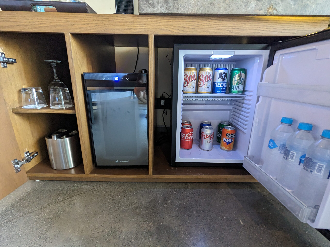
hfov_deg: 94.5
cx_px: 165
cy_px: 124
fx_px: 153
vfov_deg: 78.1
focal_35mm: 16
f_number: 2.2
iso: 457
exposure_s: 1/24
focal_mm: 2.35
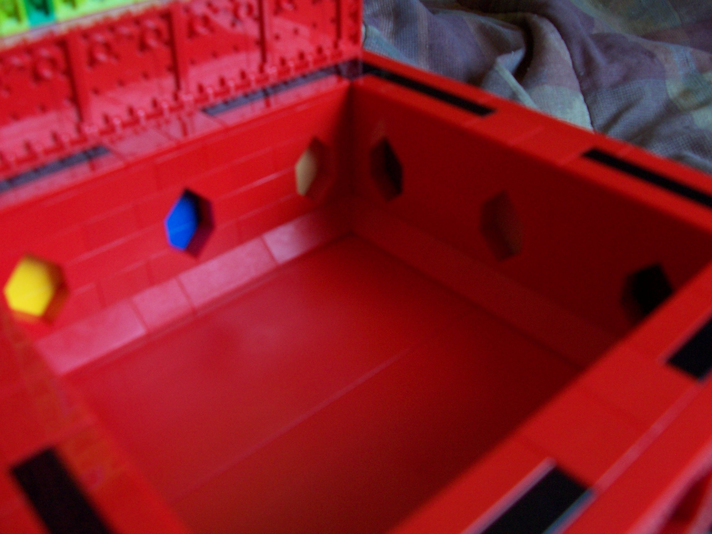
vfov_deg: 40.7
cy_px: 267
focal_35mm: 35
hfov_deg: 52.6
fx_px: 720
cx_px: 356
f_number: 2.8
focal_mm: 6
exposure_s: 1/20
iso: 140
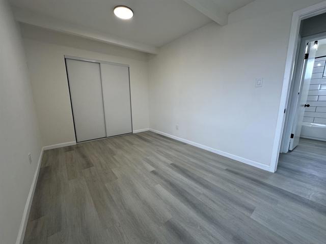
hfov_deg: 102.1
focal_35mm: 14
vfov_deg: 85.7
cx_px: 163
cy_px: 122
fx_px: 132
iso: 80
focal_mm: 2.22
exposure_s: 1/120
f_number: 2.2
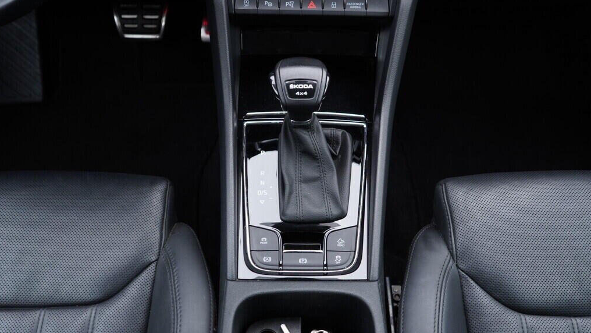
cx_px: 294
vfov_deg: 31.2
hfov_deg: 52.8
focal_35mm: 38
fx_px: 596
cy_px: 182
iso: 250
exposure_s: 1/40
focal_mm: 24
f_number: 2.8
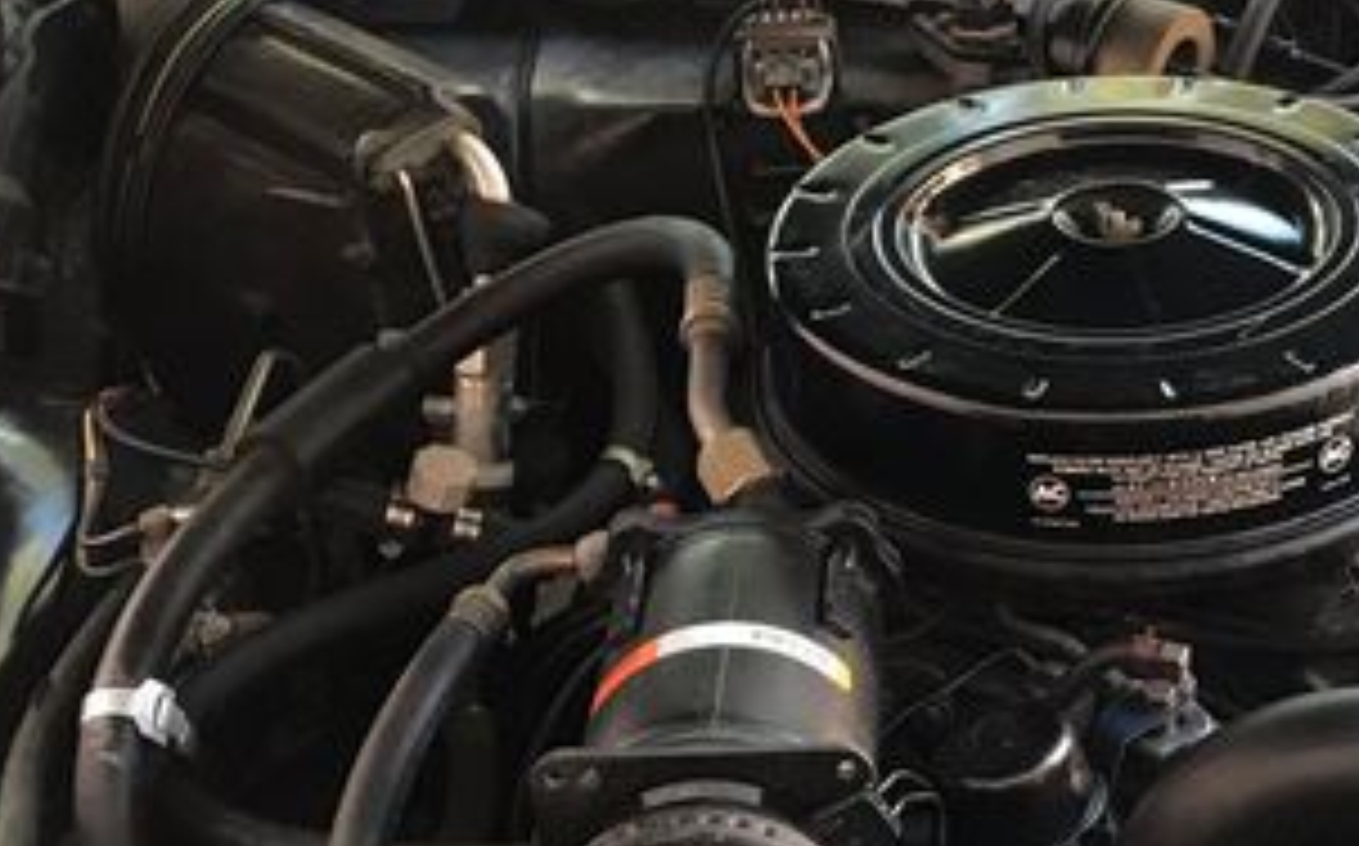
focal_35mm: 63
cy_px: 531
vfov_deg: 20.5
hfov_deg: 31.9
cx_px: 1017
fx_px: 2331
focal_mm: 3.99
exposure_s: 1/15
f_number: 1.8
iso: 50
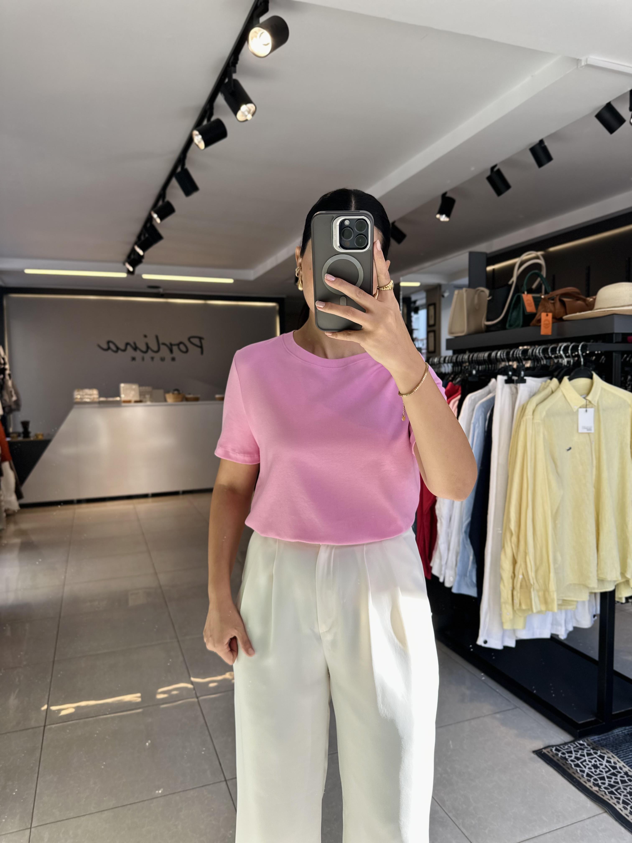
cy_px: 422
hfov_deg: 56.8
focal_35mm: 24
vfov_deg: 71.6
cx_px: 316
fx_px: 584
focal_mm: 6.86
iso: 80
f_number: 1.78
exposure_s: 1/280
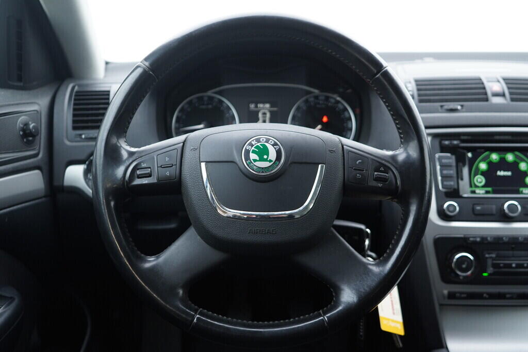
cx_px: 264
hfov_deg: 53.1
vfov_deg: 36.9
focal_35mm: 36
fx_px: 528
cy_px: 176
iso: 320
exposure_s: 1/40
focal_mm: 24
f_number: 2.8
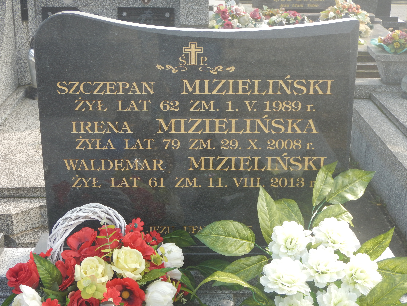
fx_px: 658
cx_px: 204
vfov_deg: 26.1
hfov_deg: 34.3
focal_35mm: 56
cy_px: 153
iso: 125
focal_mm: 10.1
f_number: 4.4
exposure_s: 1/200
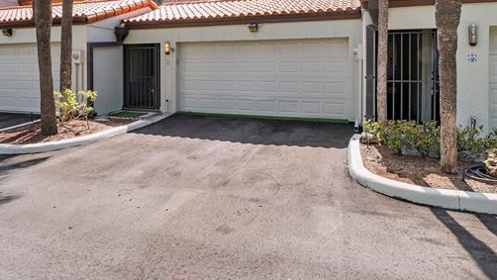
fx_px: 330
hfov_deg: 74.0
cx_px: 234
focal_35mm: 25
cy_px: 72
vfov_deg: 44.6
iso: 100
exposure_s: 1/125
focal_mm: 10
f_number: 13
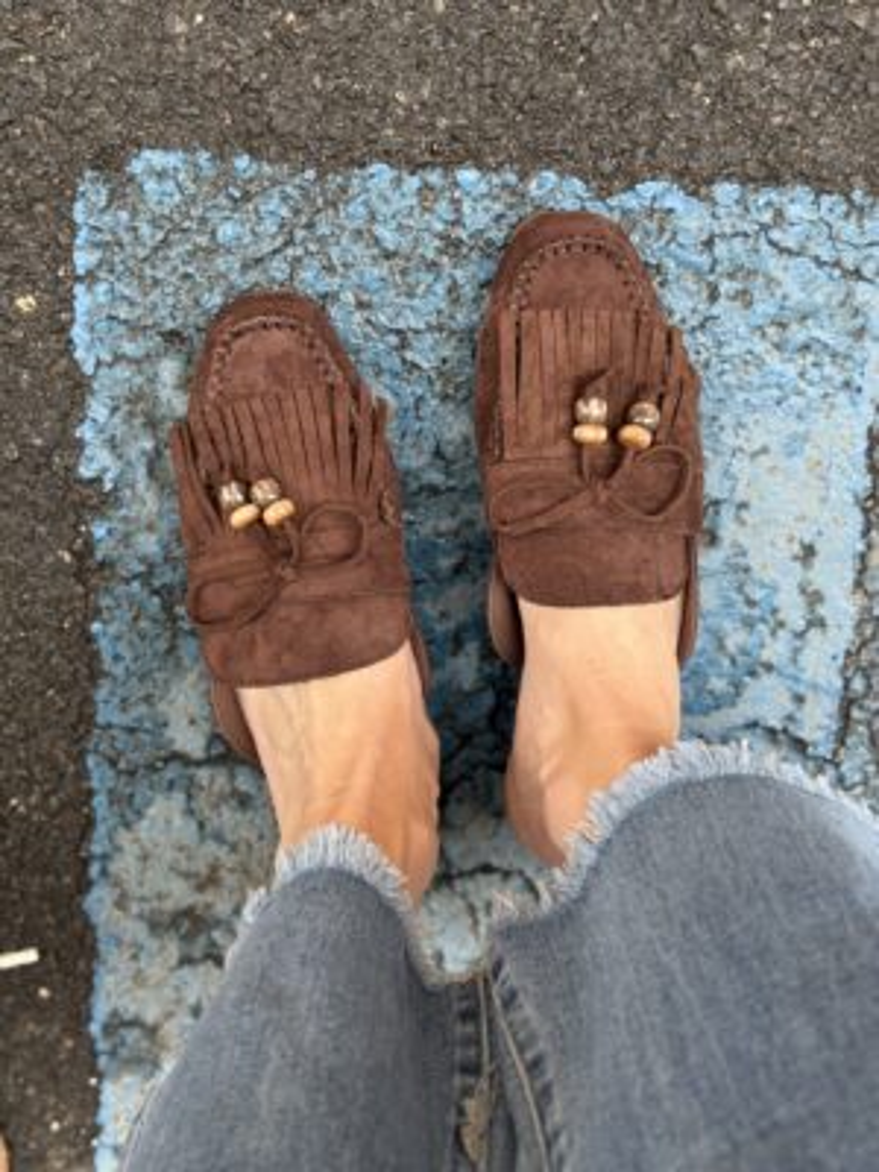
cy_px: 586
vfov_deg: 39.7
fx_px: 1625
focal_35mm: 48
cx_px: 440
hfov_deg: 30.3
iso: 80
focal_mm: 6.76
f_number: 1.78
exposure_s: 1/351
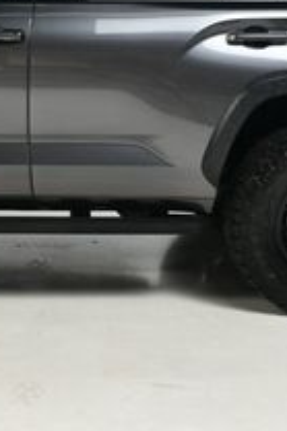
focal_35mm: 101
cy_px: 111
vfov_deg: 20.1
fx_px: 1210
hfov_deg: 13.4
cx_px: 4
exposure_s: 1/160
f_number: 9
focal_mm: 22
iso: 100
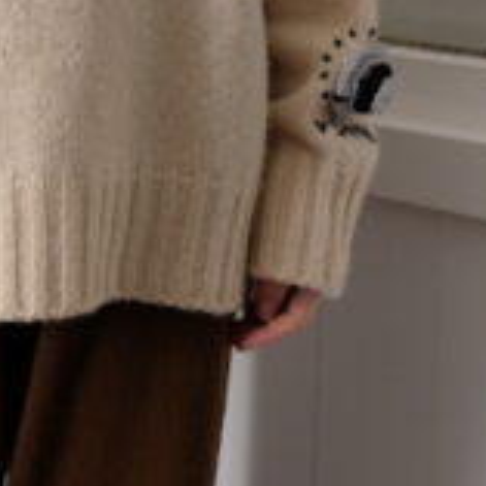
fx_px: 1620
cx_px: 28
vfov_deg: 16.3
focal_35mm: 102
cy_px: -107
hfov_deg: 16.8
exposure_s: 1/125
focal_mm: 18
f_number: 2.8
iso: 800
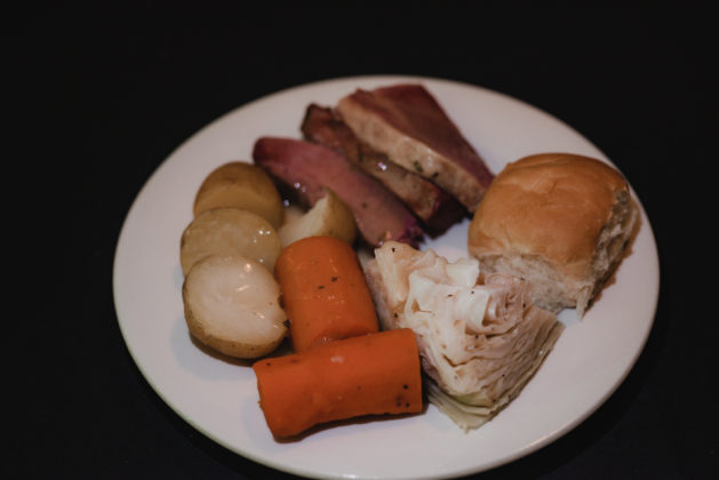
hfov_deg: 39.6
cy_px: 240
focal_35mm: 50
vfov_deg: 27.0
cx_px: 360
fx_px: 999
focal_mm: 50
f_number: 2.8
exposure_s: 1/80
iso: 3200
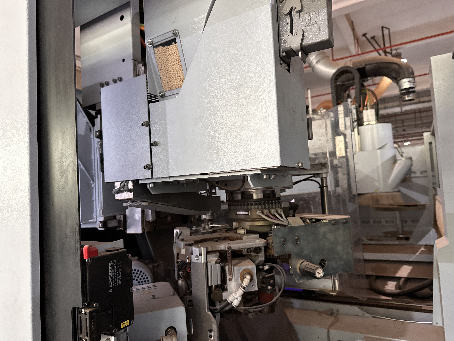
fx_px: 315
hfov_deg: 71.6
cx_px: 227
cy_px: 170
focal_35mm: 24
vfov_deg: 56.8
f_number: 1.78
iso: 400
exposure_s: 1/50
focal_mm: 6.86
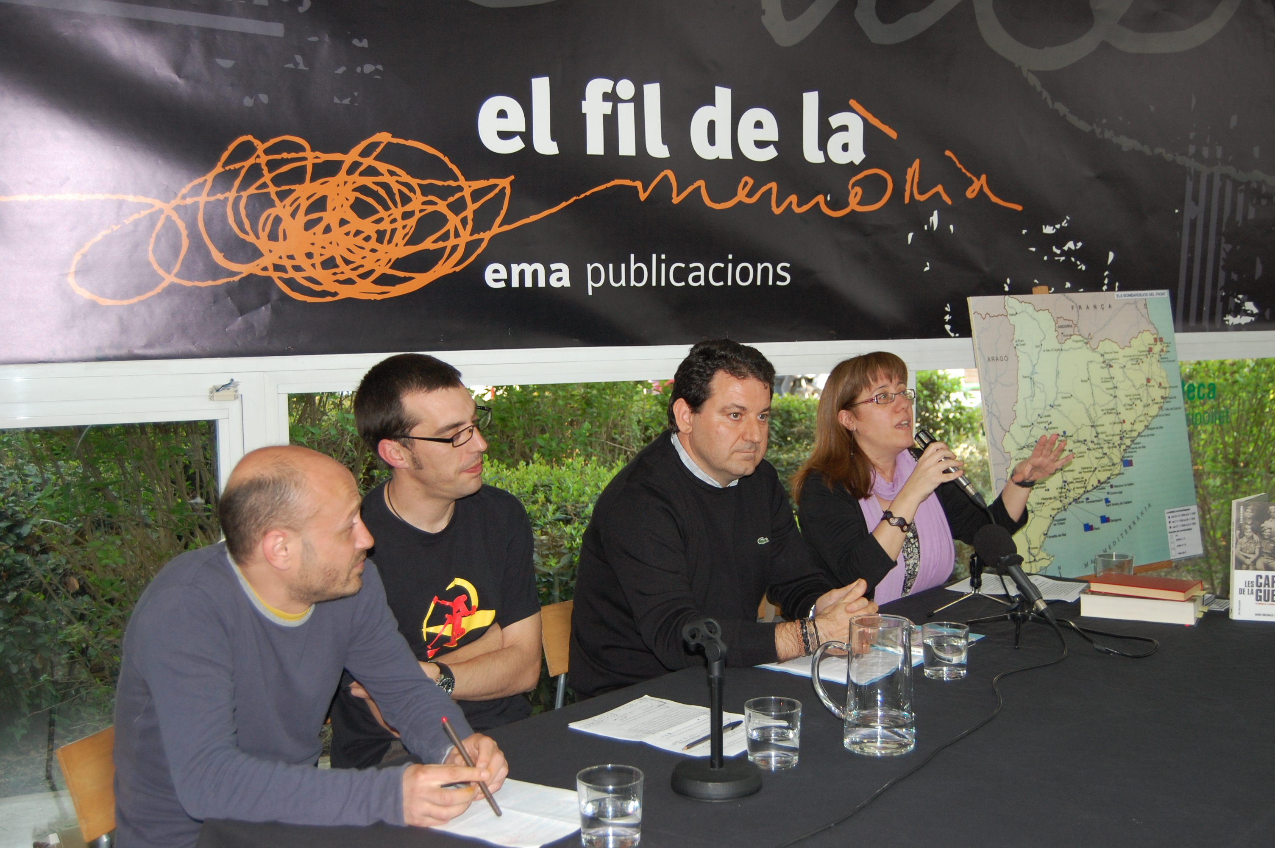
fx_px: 1380
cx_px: 638
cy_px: 424
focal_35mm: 39
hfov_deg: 49.6
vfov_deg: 34.1
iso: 400
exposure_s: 1/60
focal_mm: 26
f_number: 4.2
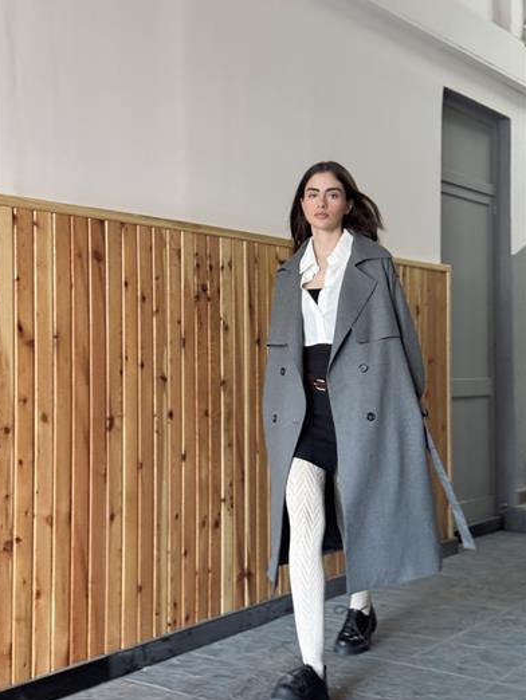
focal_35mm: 49
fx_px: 992
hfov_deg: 29.7
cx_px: 260
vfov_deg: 38.9
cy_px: 347
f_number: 1.78
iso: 320
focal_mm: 6.76
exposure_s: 1/40
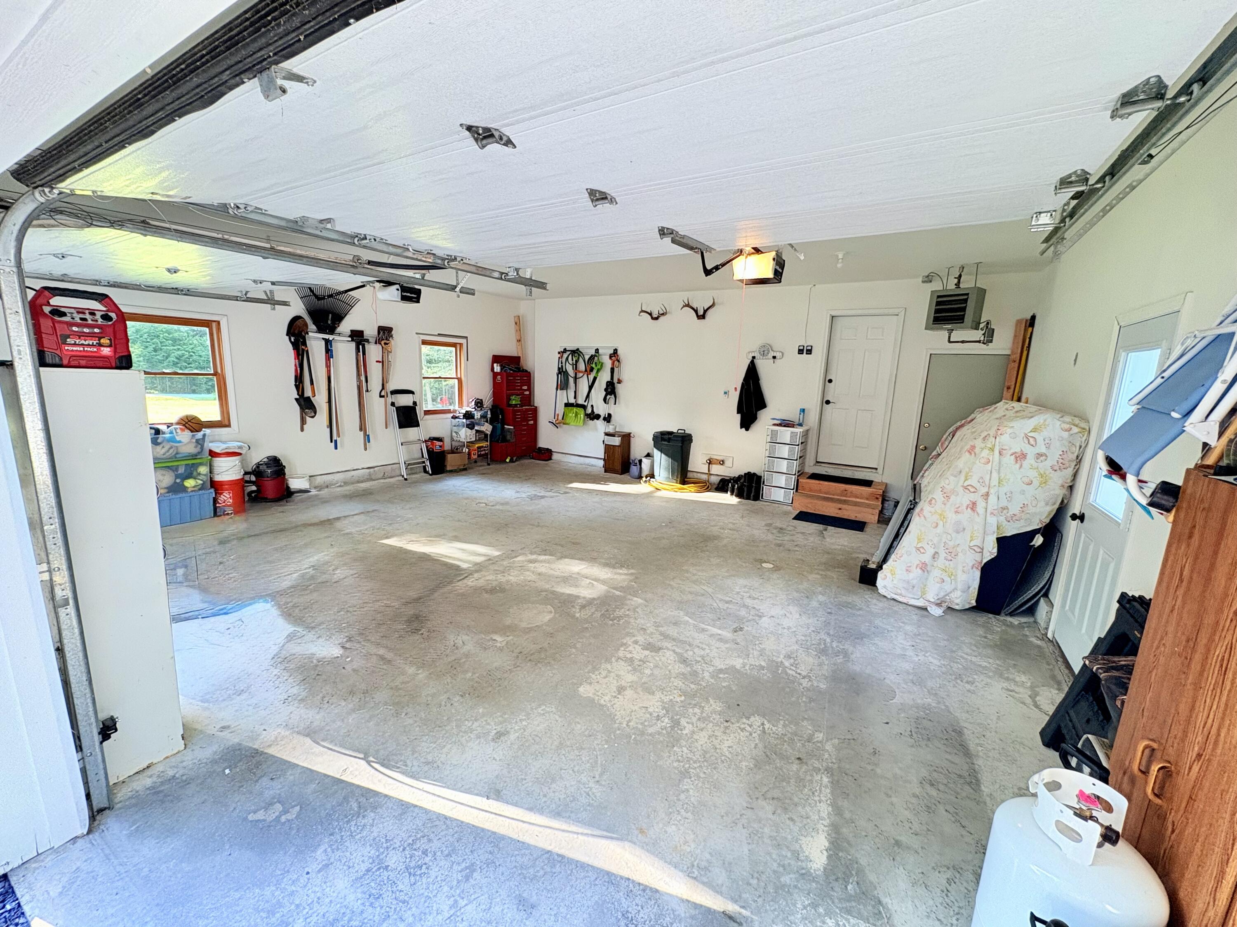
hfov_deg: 102.1
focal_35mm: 14
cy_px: 464
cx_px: 618
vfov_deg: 85.7
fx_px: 500
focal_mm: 2.22
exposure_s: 1/60
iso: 160
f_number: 2.2
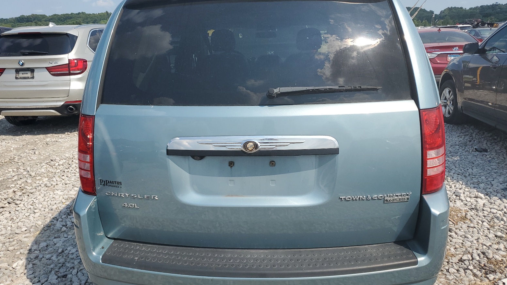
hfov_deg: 66.1
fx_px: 390
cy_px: 142
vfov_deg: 40.2
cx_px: 256
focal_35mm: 29
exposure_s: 1/3333
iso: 50
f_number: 1.5
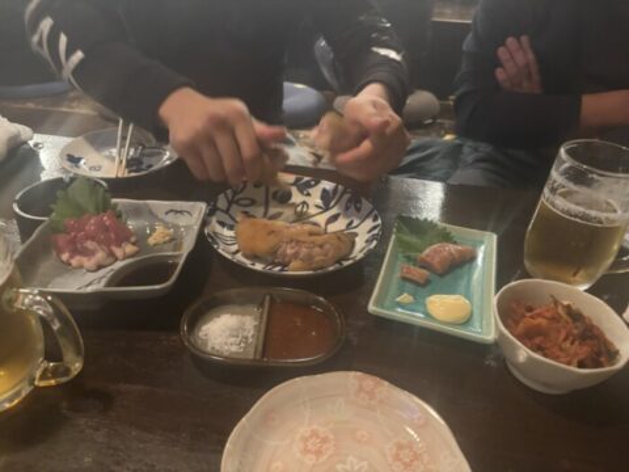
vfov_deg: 53.1
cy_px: 236
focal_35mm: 26
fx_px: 472
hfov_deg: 67.3
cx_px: 314
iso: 640
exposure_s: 1/30
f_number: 1.6
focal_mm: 5.96
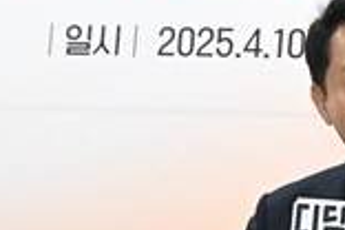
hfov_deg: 8.3
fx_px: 2357
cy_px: 192
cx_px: 451
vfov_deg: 5.6
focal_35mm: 246
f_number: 6.3
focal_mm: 60
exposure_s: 1/100
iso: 3200
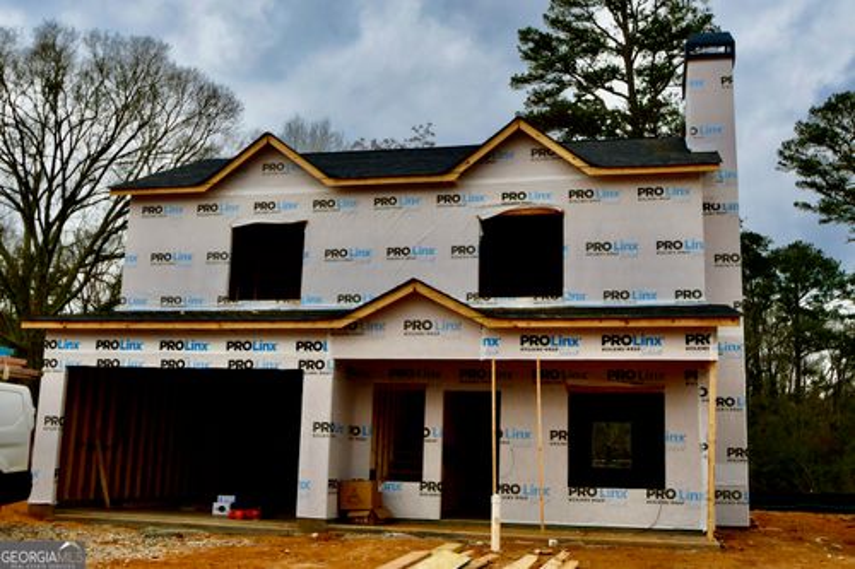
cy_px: 284
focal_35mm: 31
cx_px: 428
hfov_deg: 60.3
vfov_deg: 42.3
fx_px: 736
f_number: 8
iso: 200
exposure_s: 1/250
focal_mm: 21
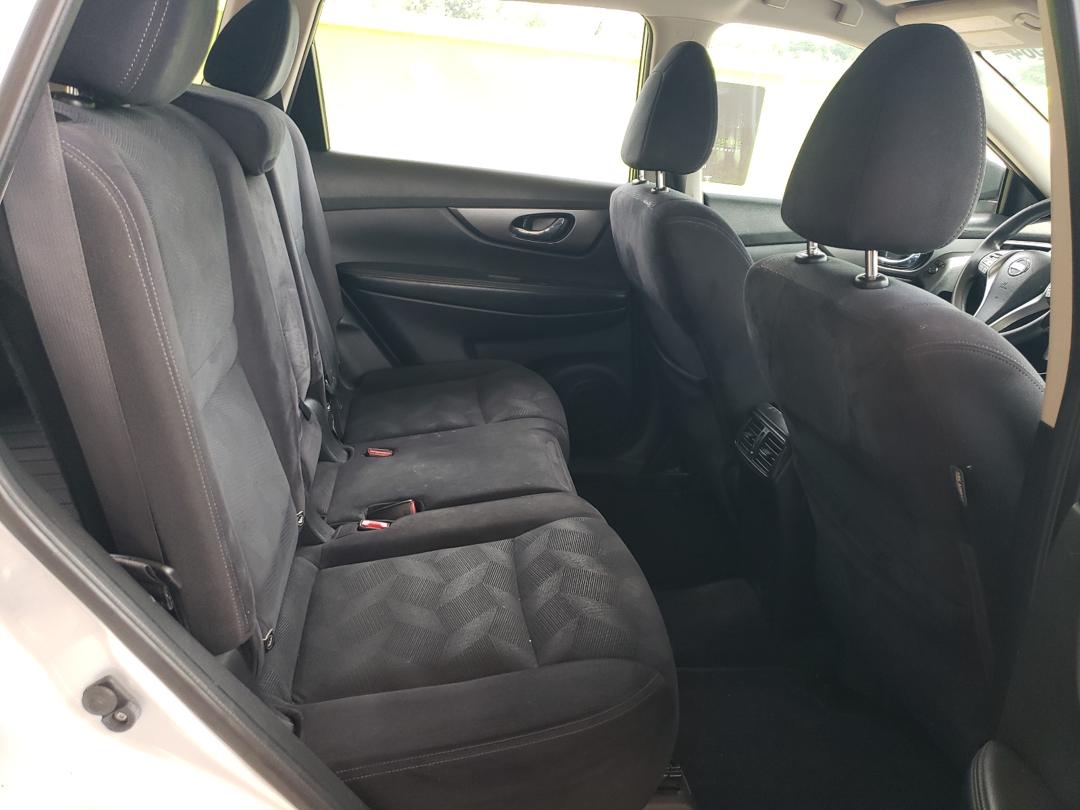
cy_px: 405
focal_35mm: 26
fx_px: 811
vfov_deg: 53.1
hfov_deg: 67.3
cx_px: 540
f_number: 1.5
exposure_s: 1/120
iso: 60
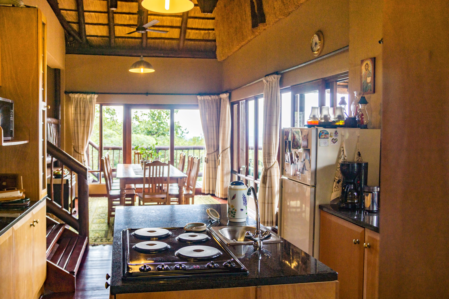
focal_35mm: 33
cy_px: 150
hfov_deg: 57.2
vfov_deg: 40.0
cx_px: 224
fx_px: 412
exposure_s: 1/160
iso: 250
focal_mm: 22
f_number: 4
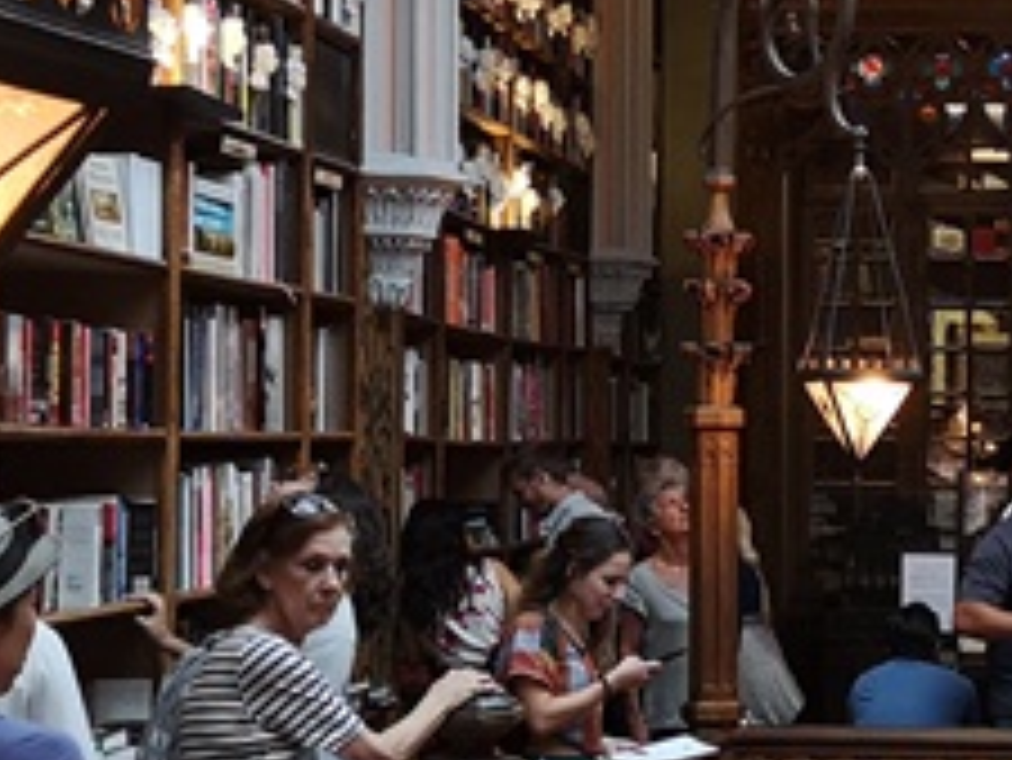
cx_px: 882
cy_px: 333
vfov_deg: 15.4
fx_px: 2808
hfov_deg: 20.1
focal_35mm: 96
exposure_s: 1/100
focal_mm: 3.95
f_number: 1.8
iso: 400
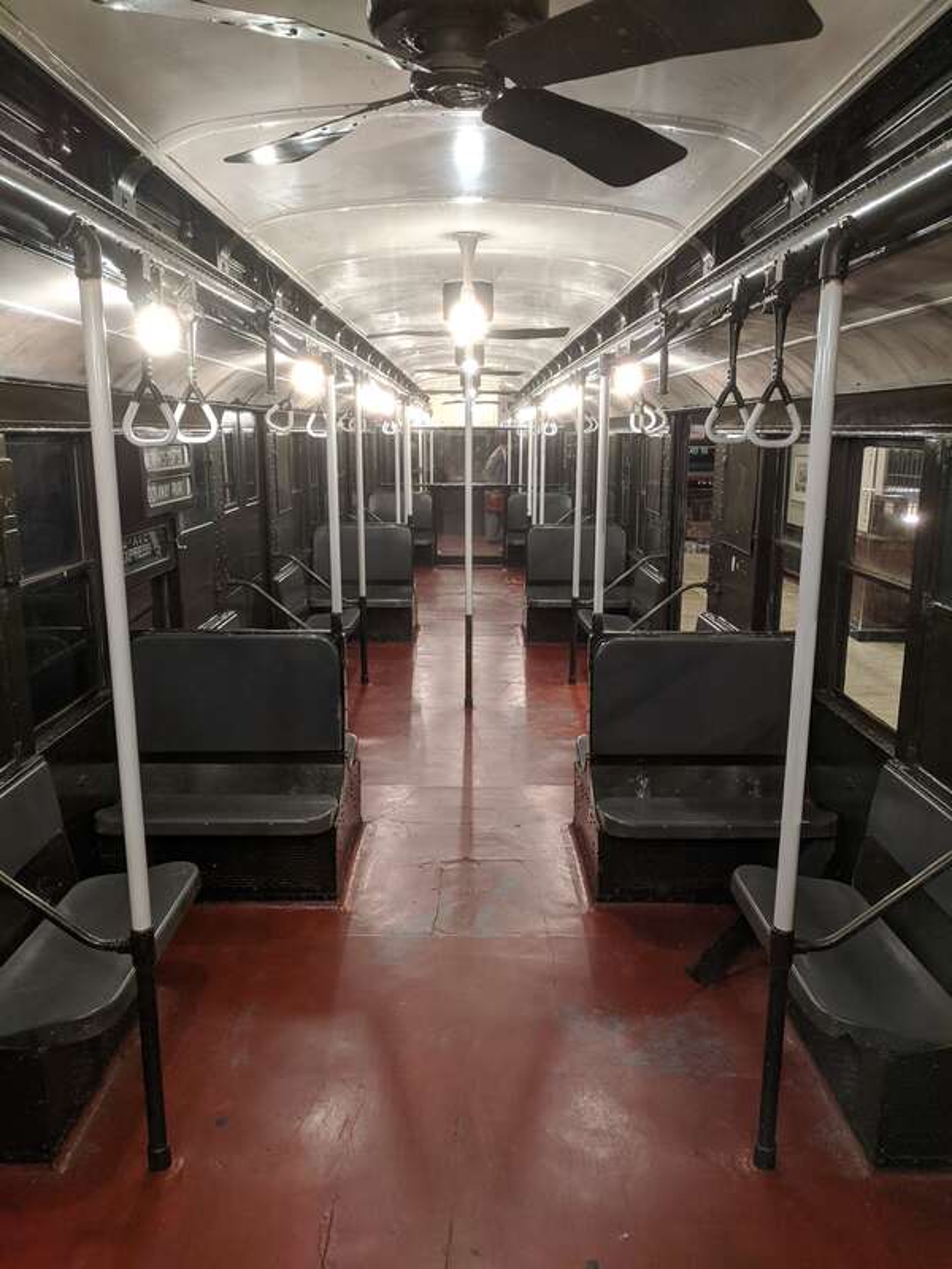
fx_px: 953
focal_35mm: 26
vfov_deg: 67.3
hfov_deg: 53.1
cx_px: 476
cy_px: 634
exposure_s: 1/40
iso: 377
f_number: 2
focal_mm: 4.67
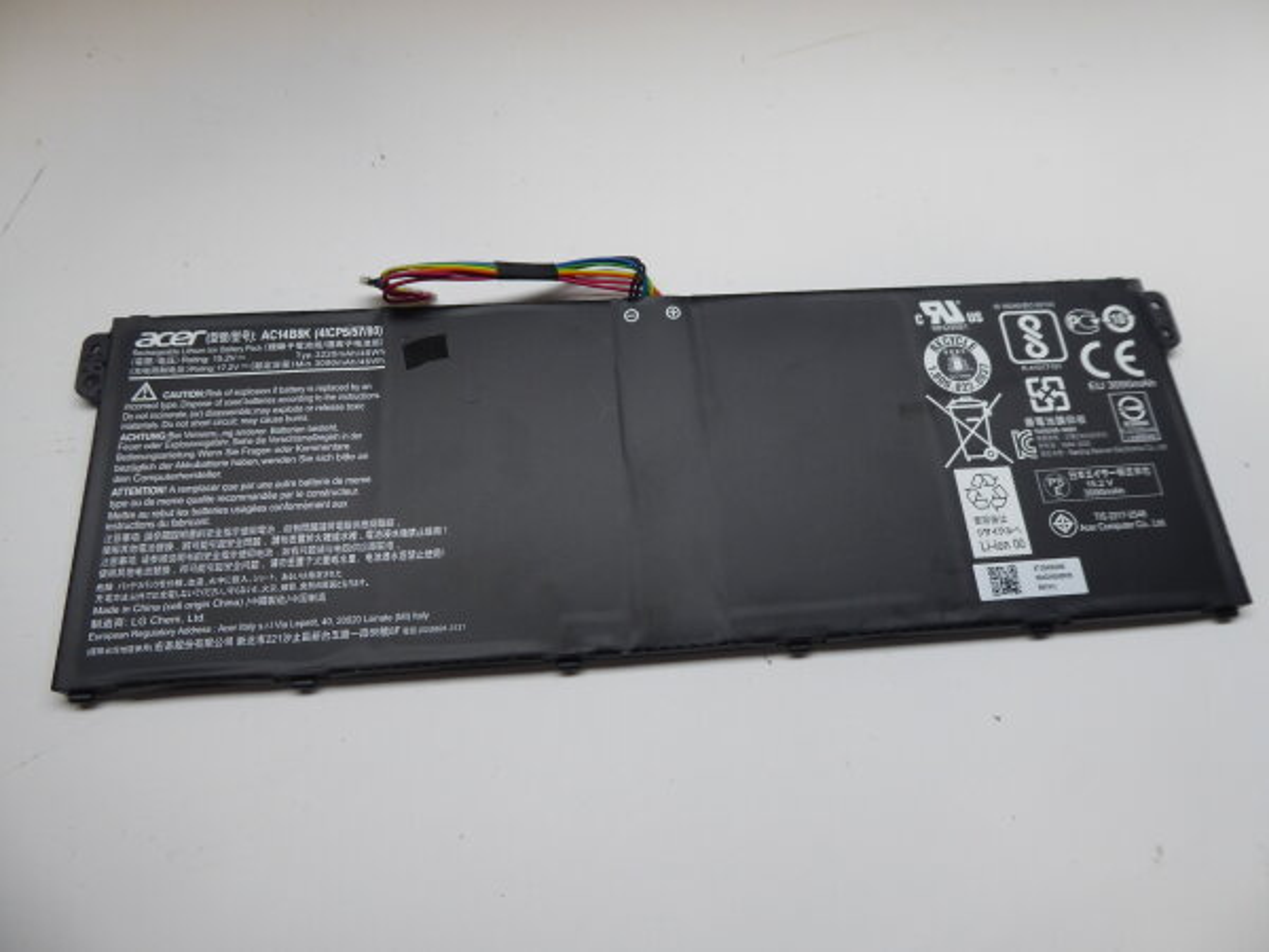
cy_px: 476
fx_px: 916
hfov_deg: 69.4
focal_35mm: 25
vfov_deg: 54.9
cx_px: 634
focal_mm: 4.3
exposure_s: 1/80
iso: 80
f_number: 3.3
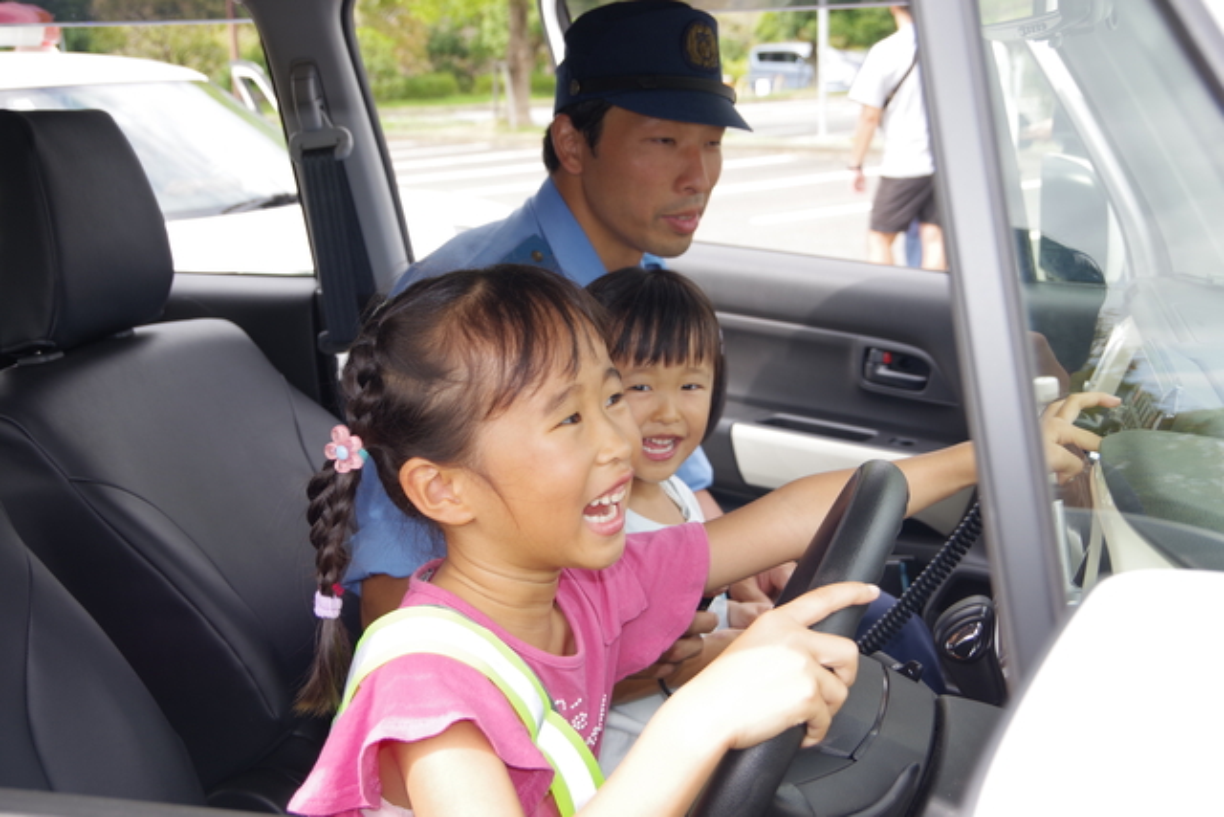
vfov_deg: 29.3
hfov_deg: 42.7
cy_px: 408
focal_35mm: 46
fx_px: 1564
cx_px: 612
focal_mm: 31
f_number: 4.5
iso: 100
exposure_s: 1/100
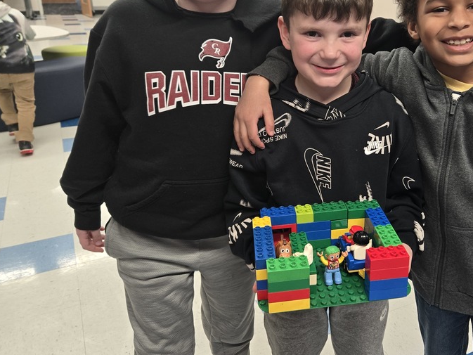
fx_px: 478
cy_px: 152
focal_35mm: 35
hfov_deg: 51.3
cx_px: 328
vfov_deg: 40.6
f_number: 1.8
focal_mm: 5.4
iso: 200
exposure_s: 1/120
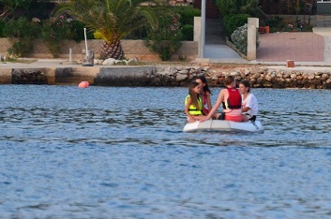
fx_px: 10509
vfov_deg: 1.2
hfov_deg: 1.8
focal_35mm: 1145
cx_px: 293
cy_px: 80
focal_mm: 270
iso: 1000
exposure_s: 1/400
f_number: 5.6
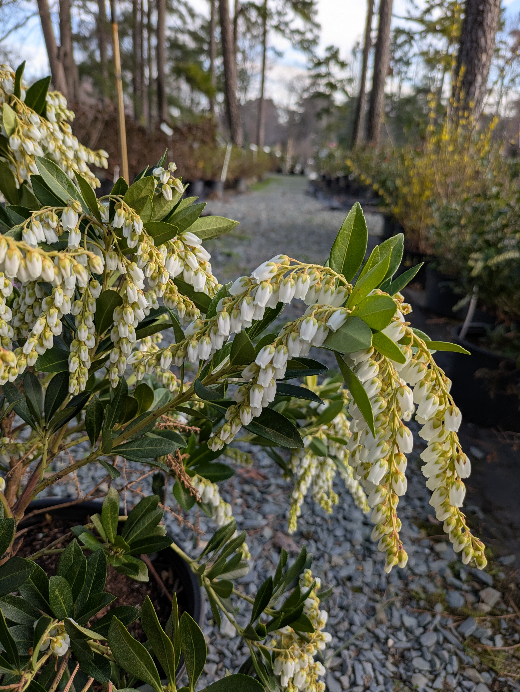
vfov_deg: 69.4
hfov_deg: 54.9
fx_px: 500
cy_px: 346
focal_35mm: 25
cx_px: 260
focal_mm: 5.43
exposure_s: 1/331
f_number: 1.89
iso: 41
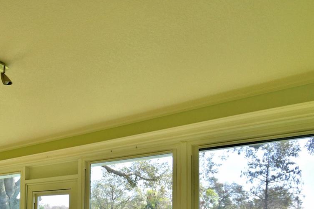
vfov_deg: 36.7
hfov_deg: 51.2
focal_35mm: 32
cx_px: 26
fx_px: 279
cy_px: 212
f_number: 4.5
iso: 200
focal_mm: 10
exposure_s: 1/320
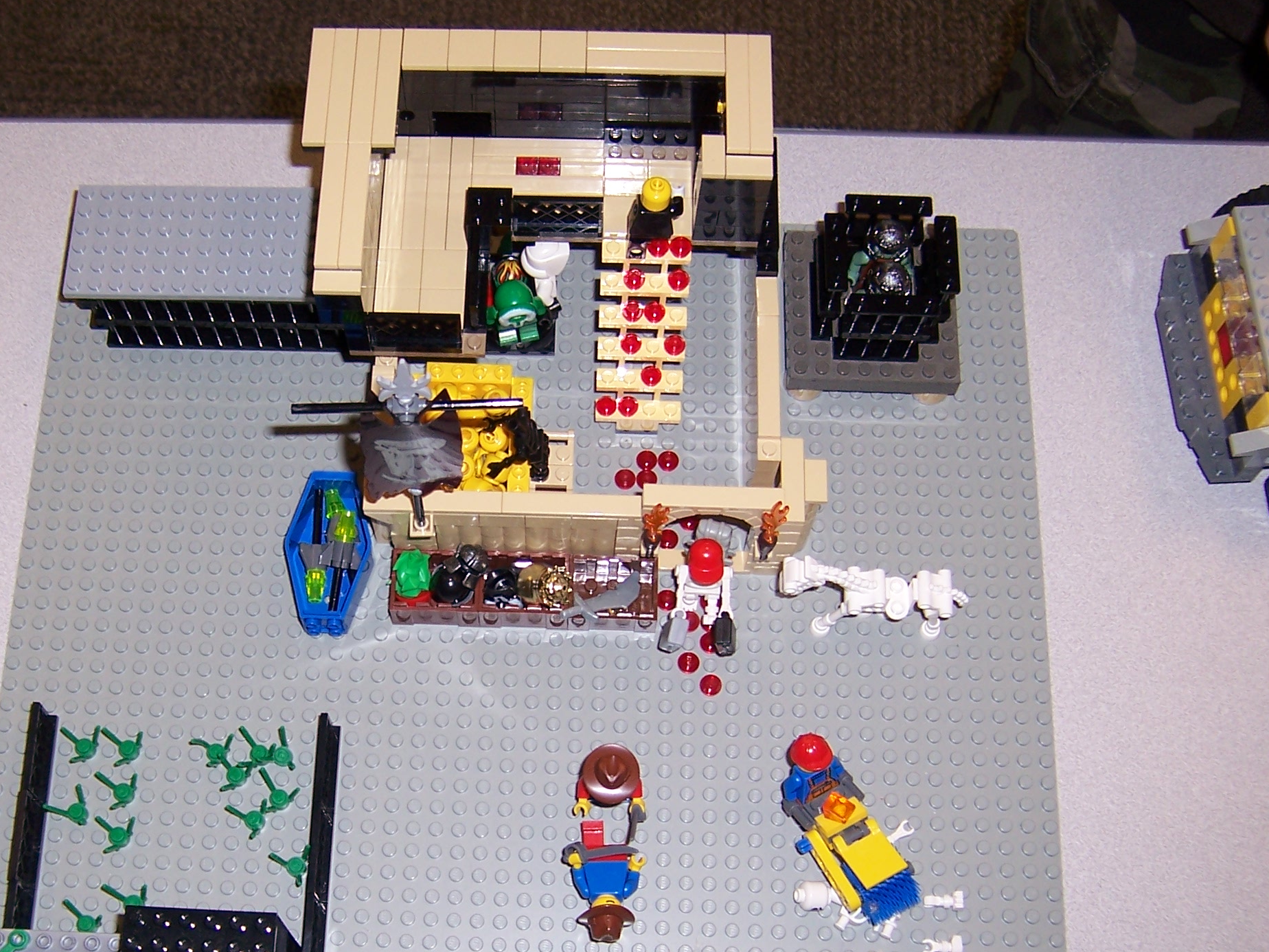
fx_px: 1686
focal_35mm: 46
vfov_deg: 31.4
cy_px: 589
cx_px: 451
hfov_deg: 40.9
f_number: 2.8
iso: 80
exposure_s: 1/60
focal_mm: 5.5
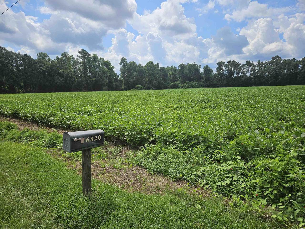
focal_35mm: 23
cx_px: 152
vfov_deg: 58.9
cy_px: 114
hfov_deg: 73.9
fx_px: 203
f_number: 1.8
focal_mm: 5.4
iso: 25
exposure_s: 1/3493
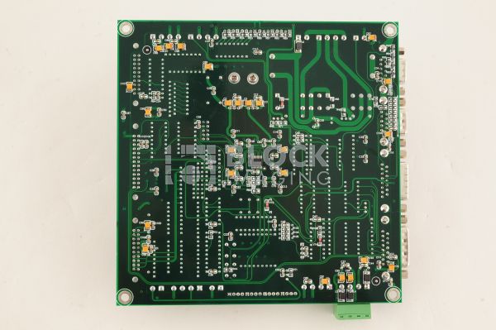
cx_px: 248
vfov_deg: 26.9
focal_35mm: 50
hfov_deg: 39.6
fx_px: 688
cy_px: 165
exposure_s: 1/125
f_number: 9
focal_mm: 50
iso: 1600
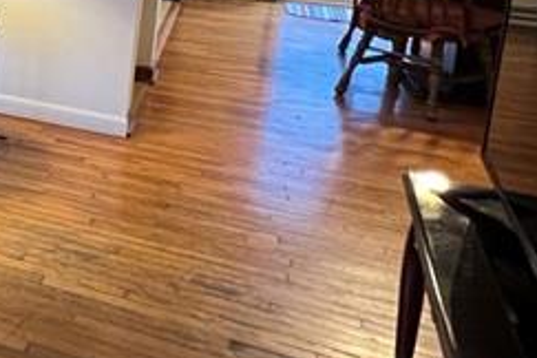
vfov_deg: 22.5
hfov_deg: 23.5
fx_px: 850
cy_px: -33
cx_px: -365
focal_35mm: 57
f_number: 1.8
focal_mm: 1.57
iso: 500
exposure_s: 1/60
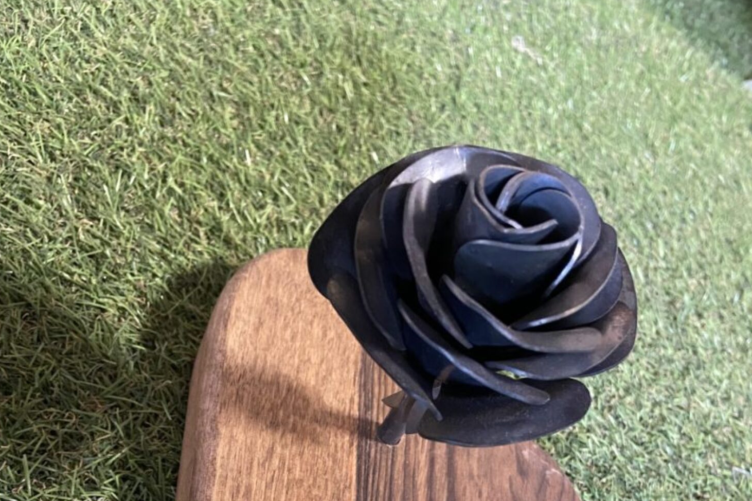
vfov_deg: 33.4
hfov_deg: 51.9
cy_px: 478
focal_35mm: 37
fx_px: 773
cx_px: 379
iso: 640
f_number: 1.8
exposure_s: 1/33
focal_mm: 4.25
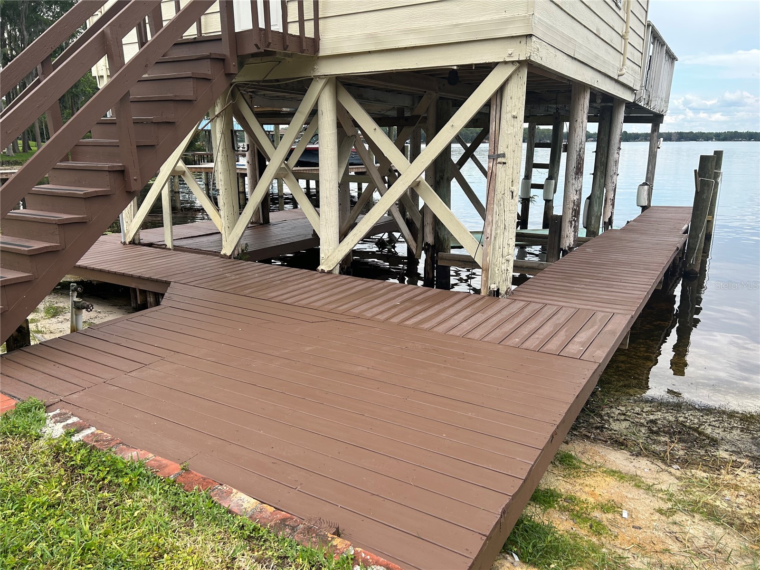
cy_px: 285
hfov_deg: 67.3
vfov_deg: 53.1
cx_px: 380
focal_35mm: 26
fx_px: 571
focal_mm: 5.7
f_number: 1.5
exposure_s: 1/1511
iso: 50
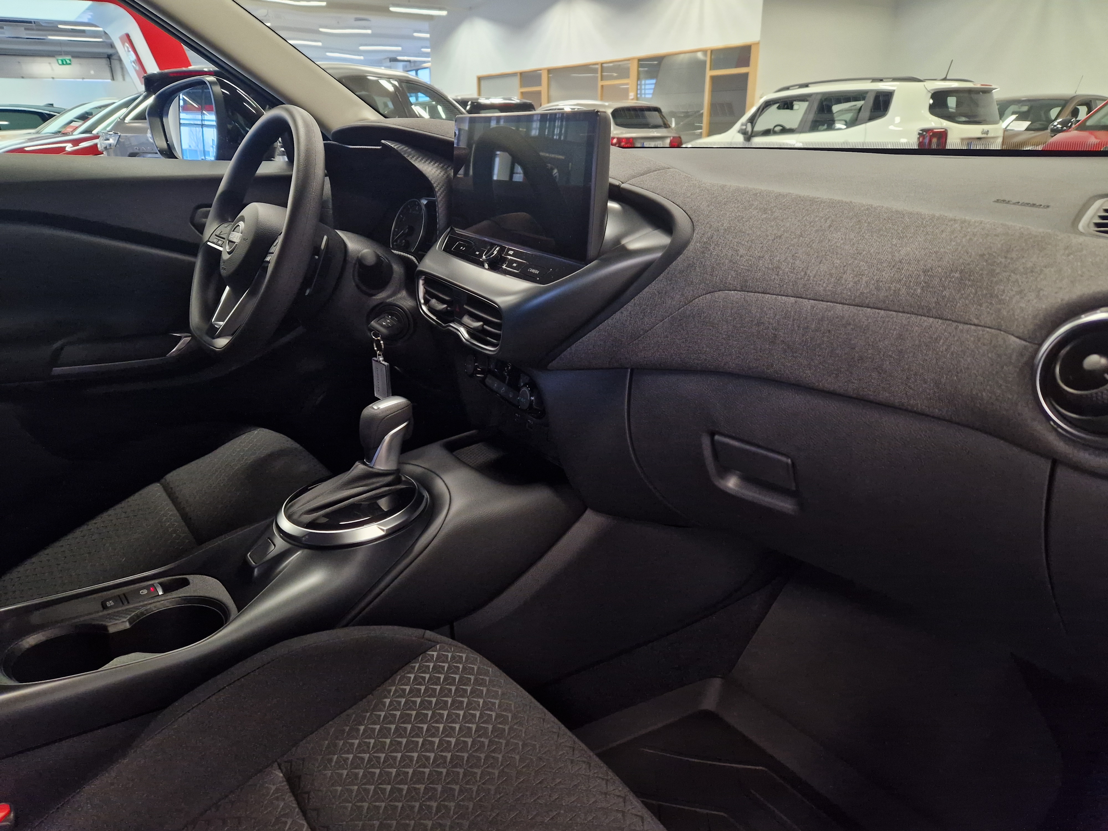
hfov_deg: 73.9
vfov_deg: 58.9
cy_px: 416
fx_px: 736
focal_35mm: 23
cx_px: 554
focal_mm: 5.4
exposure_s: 1/100
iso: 500
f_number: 1.8
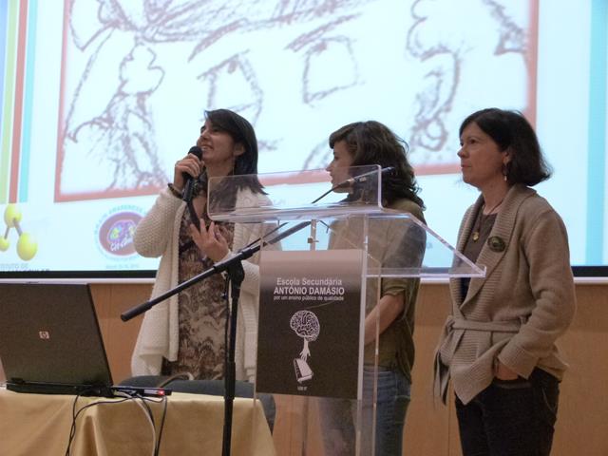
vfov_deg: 21.3
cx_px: 304
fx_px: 1212
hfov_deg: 28.2
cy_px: 228
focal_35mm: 69
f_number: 3.3
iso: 800
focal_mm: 12.4
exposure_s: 1/30
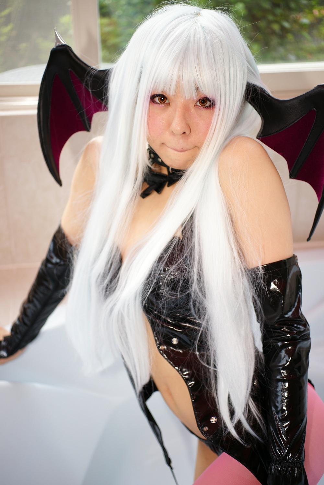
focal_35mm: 50
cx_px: 162
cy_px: 242
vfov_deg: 39.6
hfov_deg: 27.0
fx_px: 675
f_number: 2.8
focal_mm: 50
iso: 100
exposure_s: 1/250
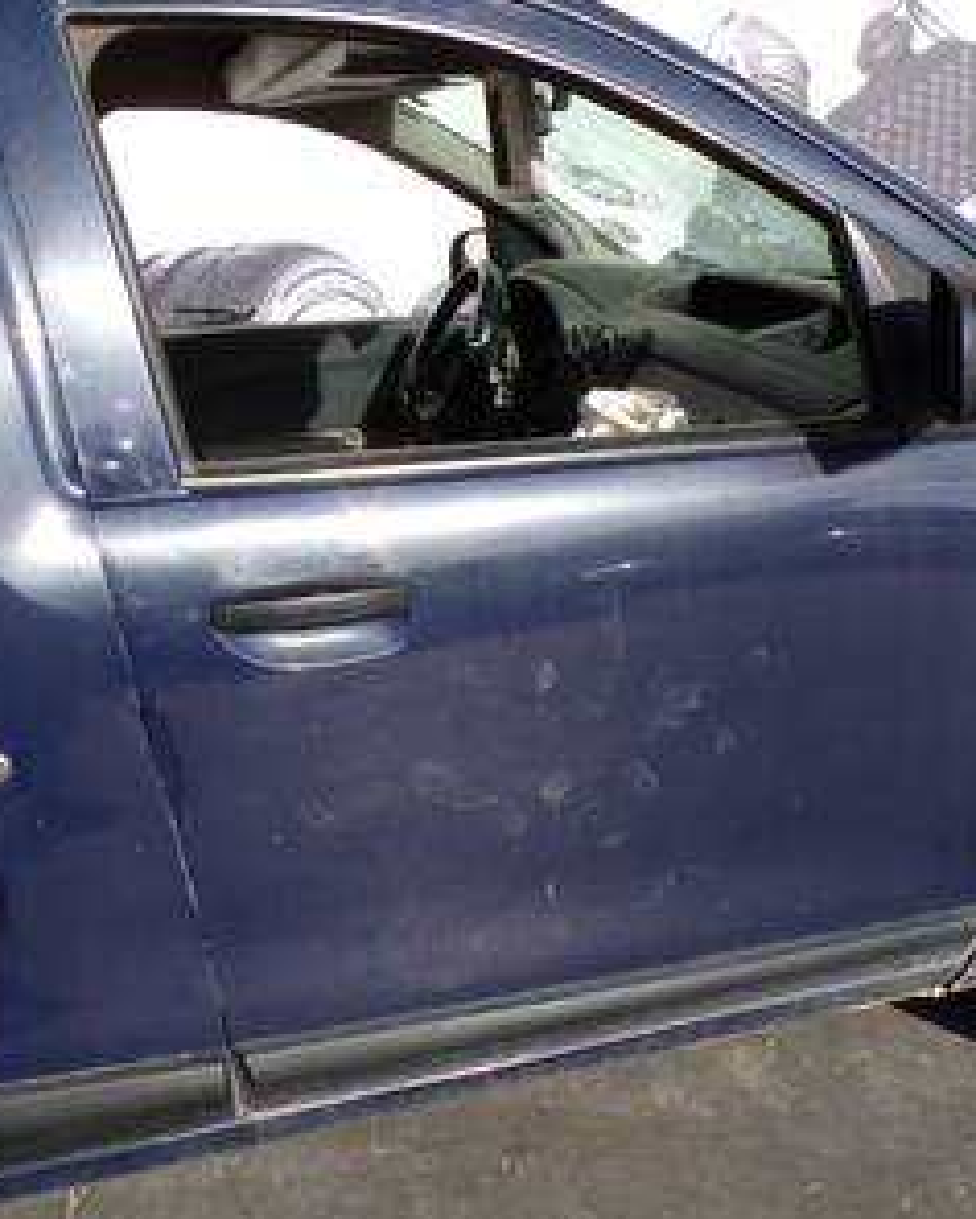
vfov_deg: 47.9
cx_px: 432
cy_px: 605
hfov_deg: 39.1
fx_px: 1371
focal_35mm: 38
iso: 100
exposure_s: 1/320
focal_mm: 4.3
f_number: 5.8
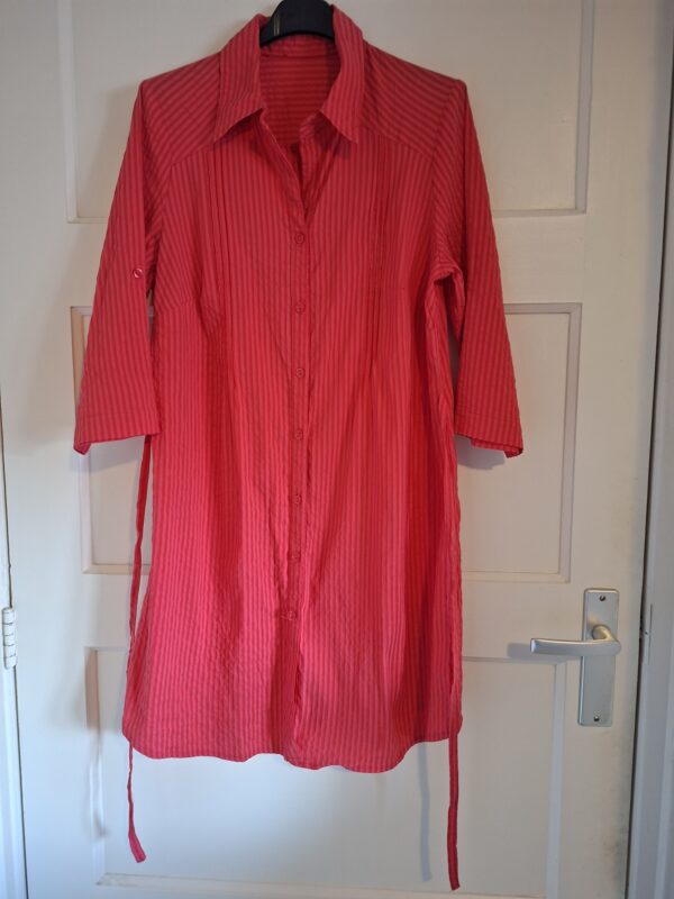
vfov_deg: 73.9
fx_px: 597
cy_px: 450
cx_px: 337
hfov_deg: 58.9
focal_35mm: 23
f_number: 1.8
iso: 320
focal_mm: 5.54
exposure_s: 1/25
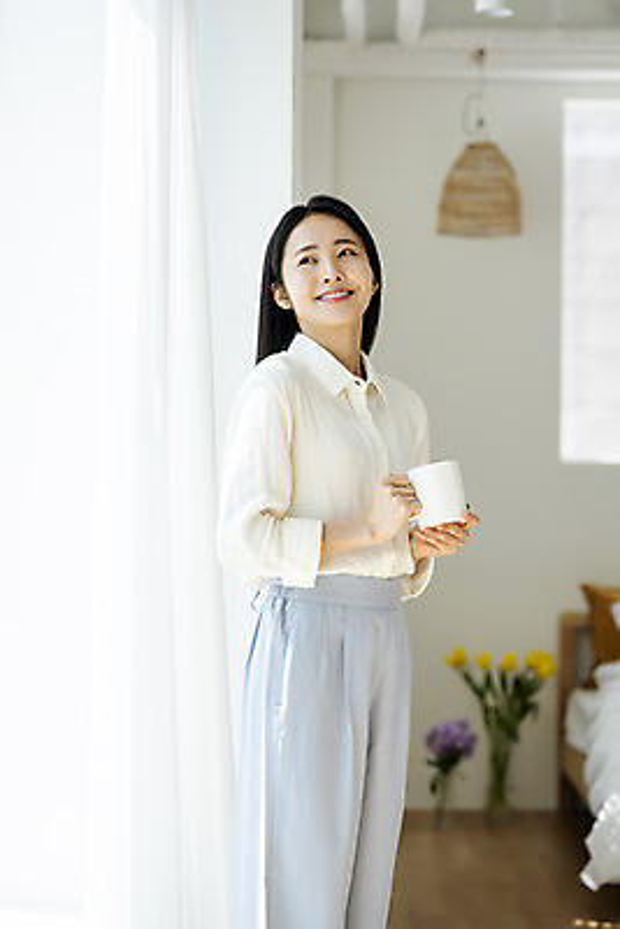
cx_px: 310
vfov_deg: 23.9
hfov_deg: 16.1
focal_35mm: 85
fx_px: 2194
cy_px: 464
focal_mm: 85
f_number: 2.8
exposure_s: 1/400
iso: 125
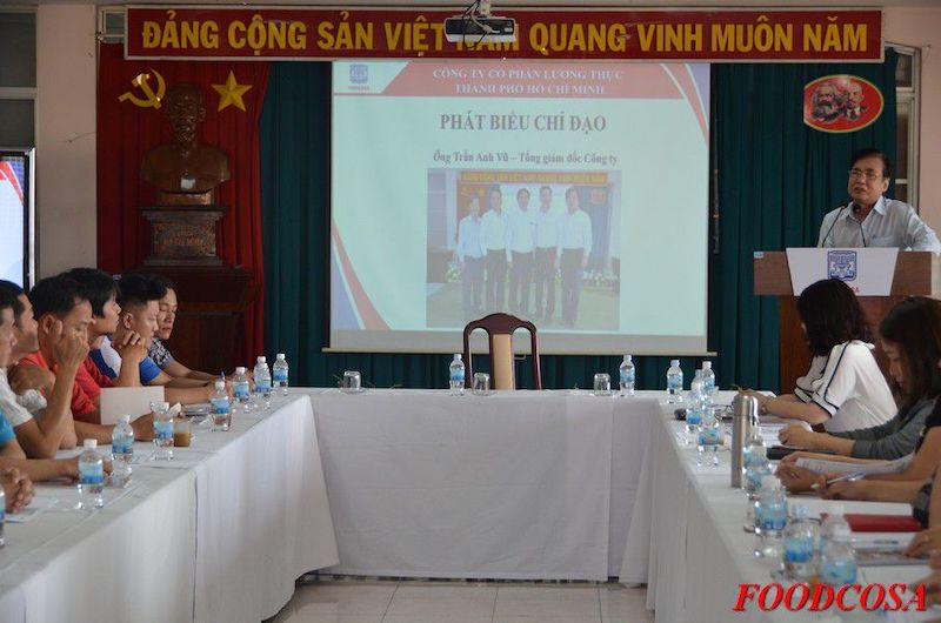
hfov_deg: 24.2
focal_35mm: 84
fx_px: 2191
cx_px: 470
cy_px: 312
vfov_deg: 16.2
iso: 800
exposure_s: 1/125
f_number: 4.8
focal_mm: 56
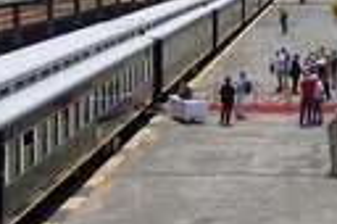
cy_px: 50
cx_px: 200
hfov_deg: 17.8
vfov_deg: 11.8
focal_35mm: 115
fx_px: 1075
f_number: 14
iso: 200
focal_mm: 35
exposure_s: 1/320
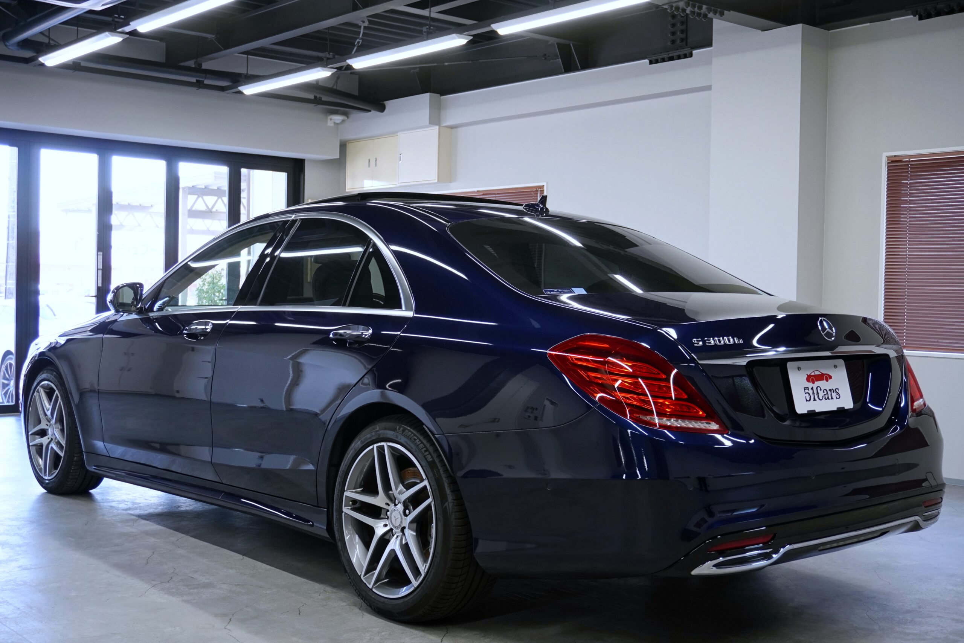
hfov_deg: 45.0
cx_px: 482
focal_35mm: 44
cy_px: 322
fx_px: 1165
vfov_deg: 30.9
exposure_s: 1/60
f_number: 4.5
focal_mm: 29
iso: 500
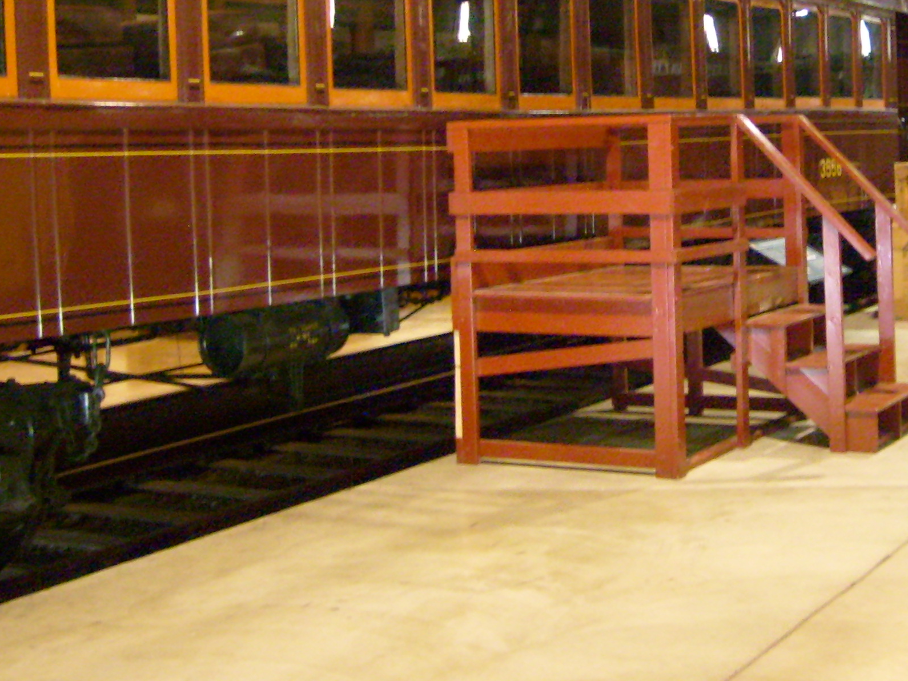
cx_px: 675
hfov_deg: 30.7
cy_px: 203
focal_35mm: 62
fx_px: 1626
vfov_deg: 23.5
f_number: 2.8
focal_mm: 5.8
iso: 200
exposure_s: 1/4
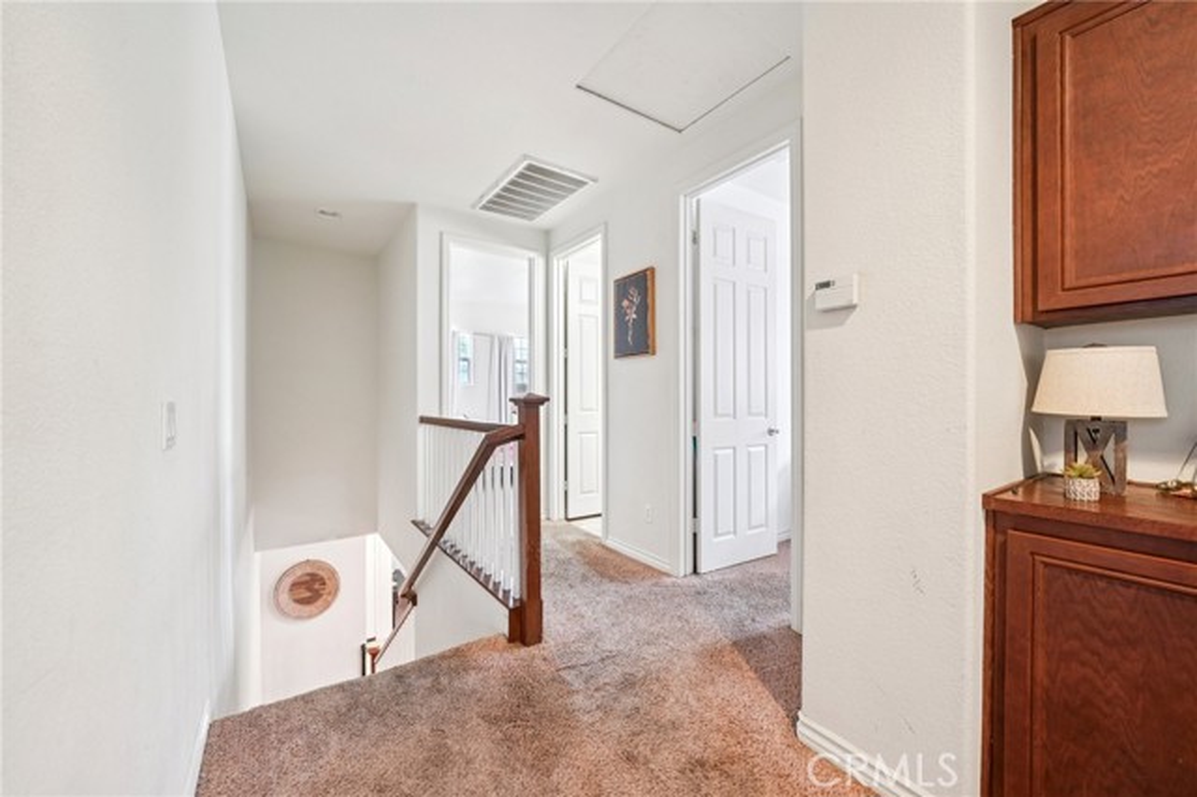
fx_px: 432
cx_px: 598
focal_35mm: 13
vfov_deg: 85.4
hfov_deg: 108.4
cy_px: 398
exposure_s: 1/5
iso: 400
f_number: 8
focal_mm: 13
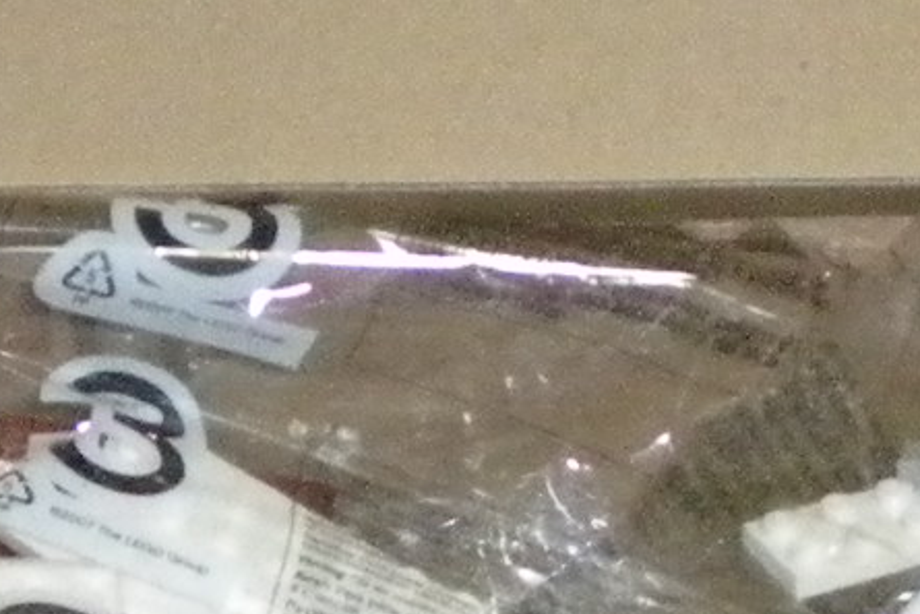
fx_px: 5419
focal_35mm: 212
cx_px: 597
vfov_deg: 6.5
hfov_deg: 9.7
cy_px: 521
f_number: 3.1
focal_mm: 6.3
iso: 800
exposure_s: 1/30
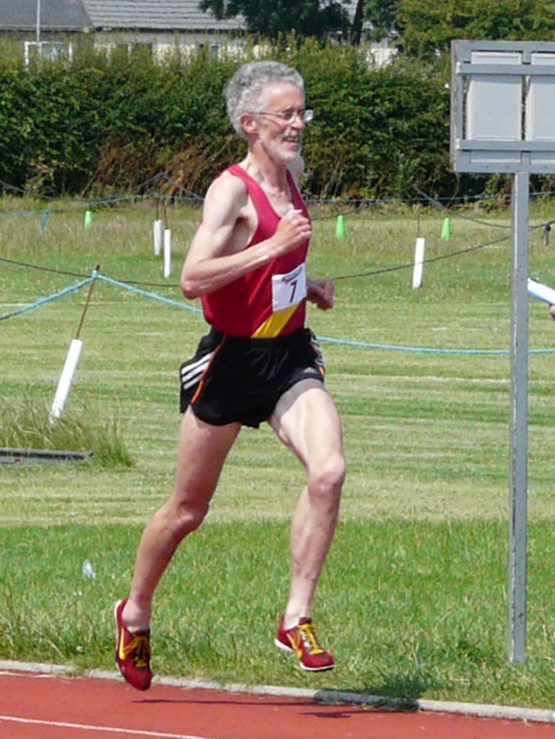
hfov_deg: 7.9
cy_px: 370
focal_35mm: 187
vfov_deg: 10.6
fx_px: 3997
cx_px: 278
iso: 100
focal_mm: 24.2
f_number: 5.6
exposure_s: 1/400
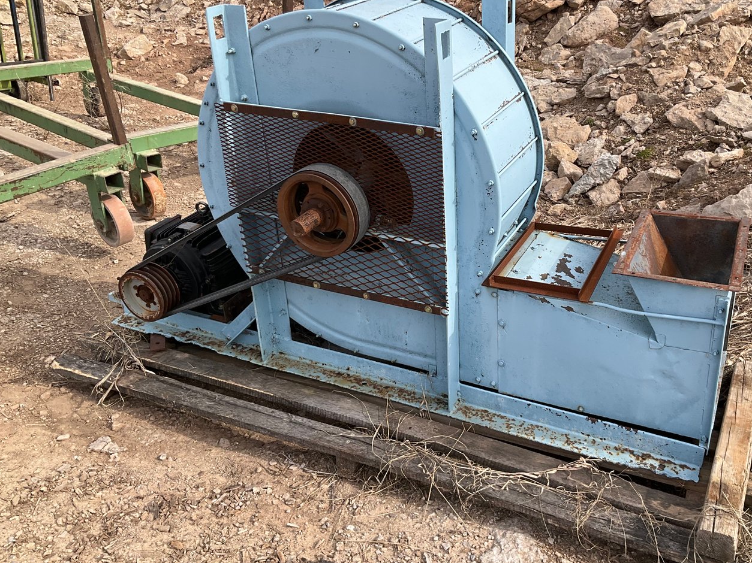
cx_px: 449
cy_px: 249
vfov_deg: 40.6
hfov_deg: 52.3
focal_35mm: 35
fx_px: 760
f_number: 1.8
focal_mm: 3
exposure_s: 1/1076
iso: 25
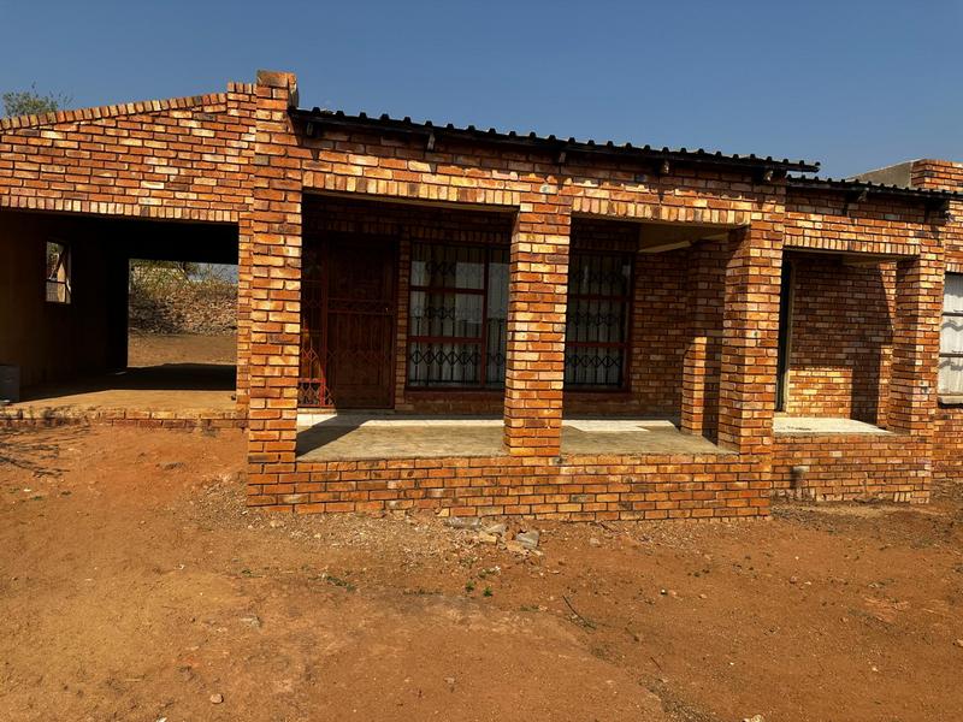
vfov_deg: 56.8
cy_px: 361
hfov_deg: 71.6
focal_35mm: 24
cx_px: 482
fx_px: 668
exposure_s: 1/5000
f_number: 1.78
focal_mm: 6.86
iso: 80
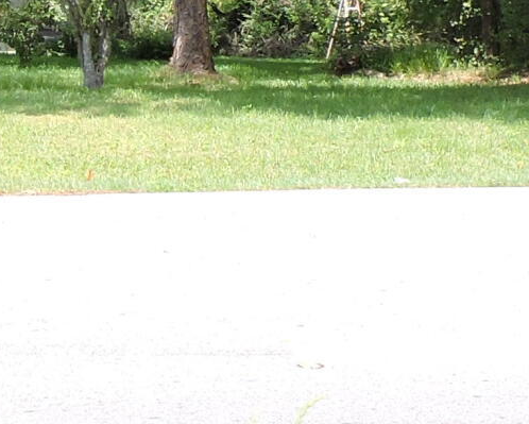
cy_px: 166
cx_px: -53
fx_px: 2209
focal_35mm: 141
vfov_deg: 11.0
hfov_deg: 13.4
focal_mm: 4.3
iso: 100
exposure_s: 1/200
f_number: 4.2
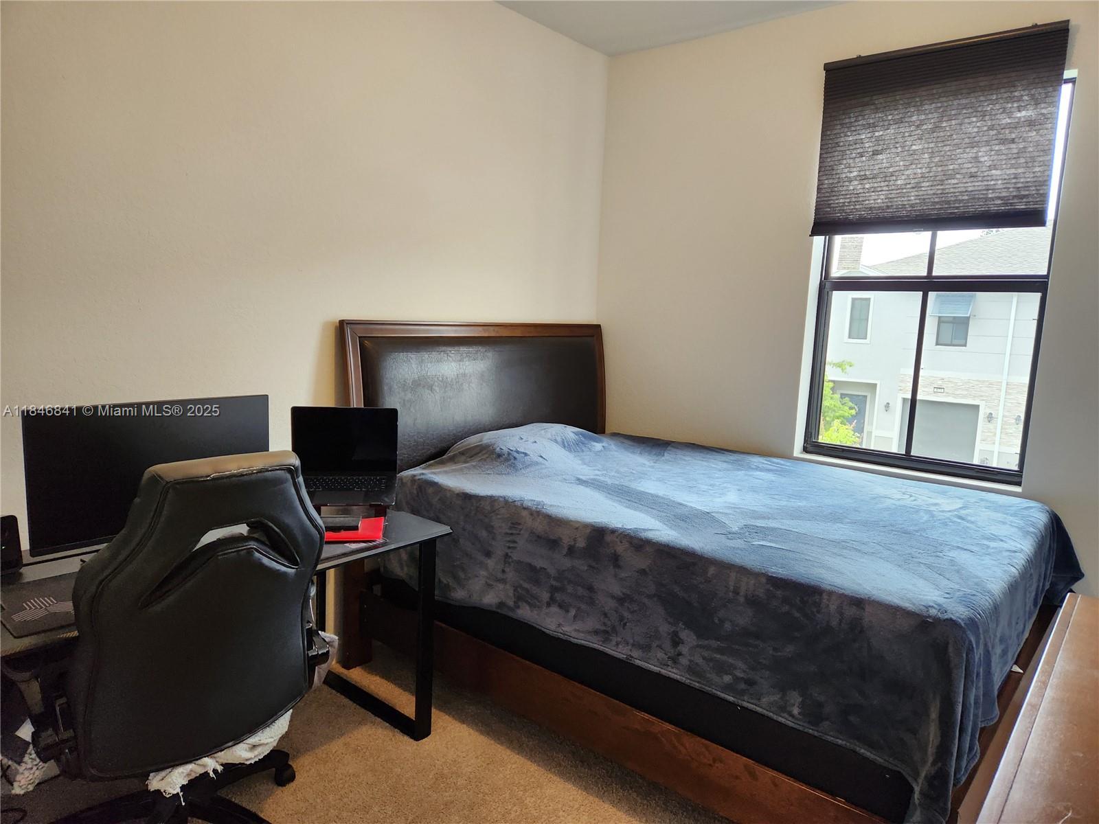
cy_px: 412
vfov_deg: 58.9
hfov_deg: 73.9
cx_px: 550
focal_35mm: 23
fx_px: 730
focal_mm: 5.4
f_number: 1.8
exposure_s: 1/120
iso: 200
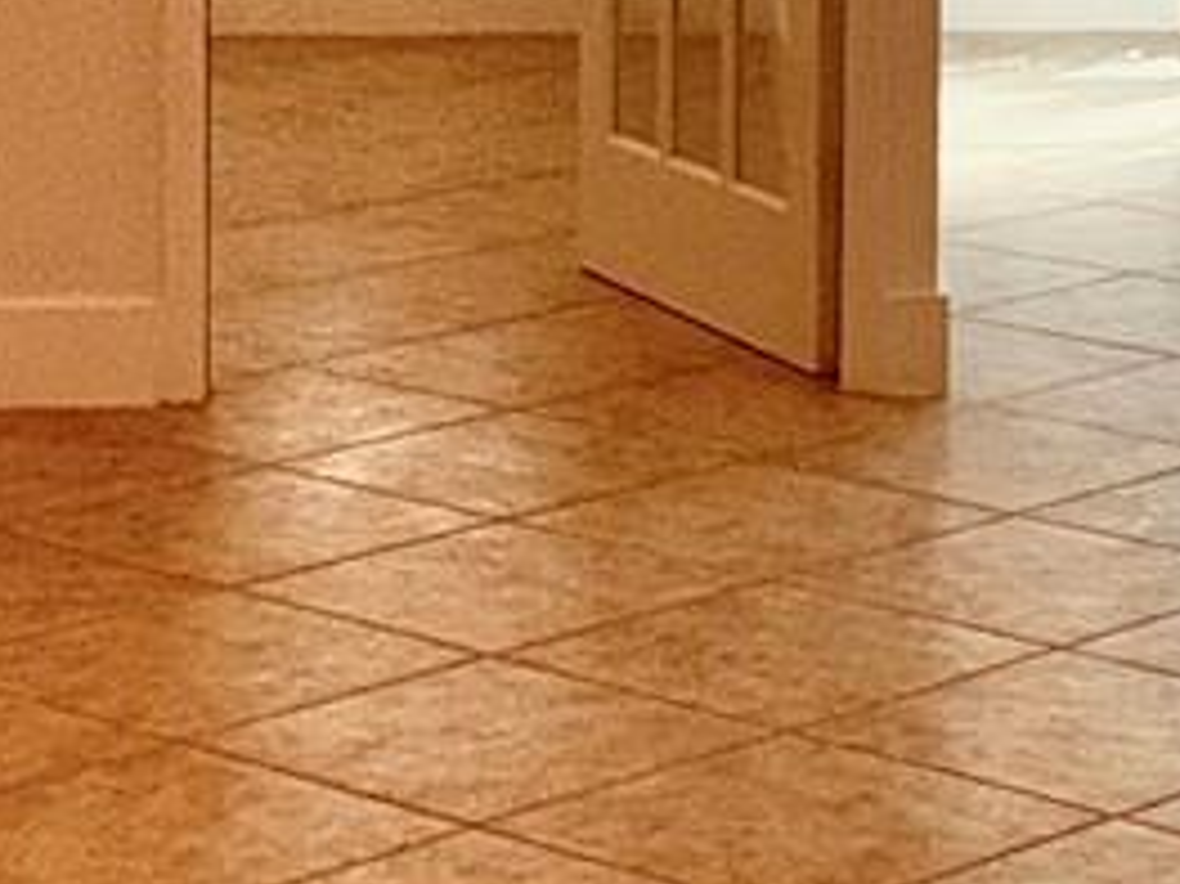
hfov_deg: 13.4
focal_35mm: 146
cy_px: -287
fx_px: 4975
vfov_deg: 9.9
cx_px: 978
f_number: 1.78
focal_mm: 6.76
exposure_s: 1/2959
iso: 50
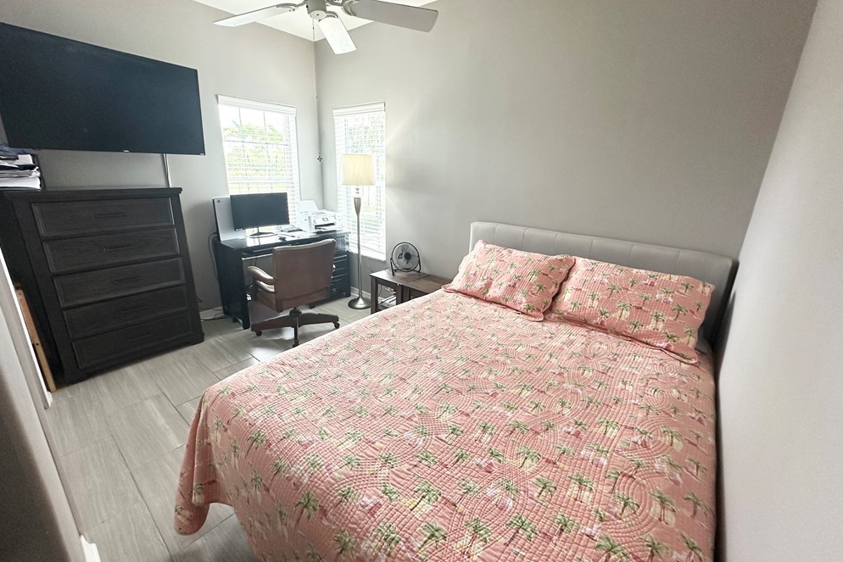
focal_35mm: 15
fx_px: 351
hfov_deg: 100.4
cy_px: 268
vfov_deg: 77.3
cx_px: 418
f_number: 2.2
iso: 250
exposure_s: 1/60
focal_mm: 2.22
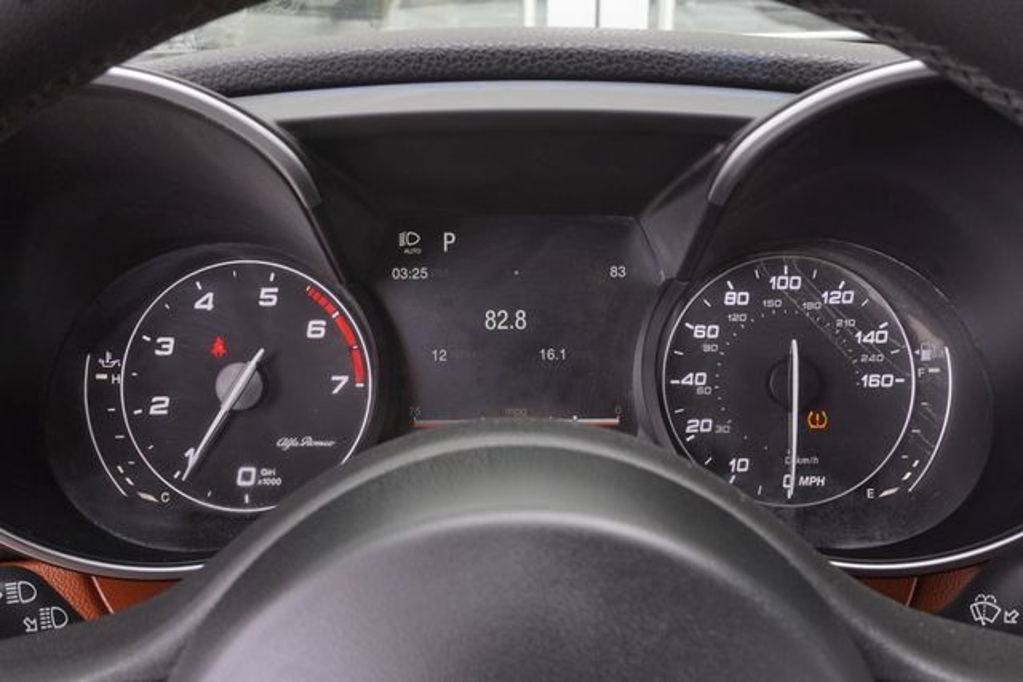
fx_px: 1108
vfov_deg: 34.2
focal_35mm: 39
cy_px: 341
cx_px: 512
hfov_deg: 49.5
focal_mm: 26
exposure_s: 1/15
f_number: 13
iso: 160
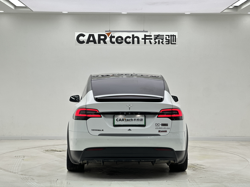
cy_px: 94
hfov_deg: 25.3
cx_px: 125
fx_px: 556
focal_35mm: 77
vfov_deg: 19.1
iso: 50
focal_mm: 9
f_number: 2.8
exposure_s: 1/121
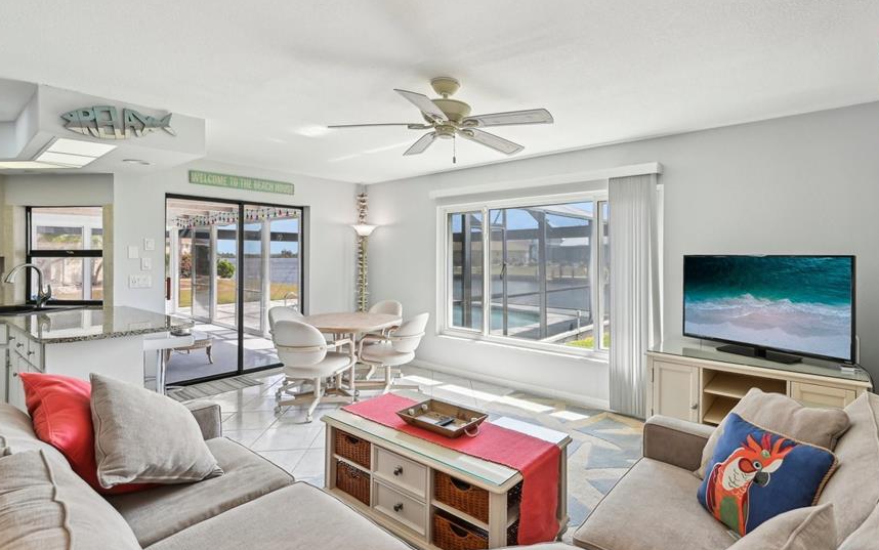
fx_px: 407
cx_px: 500
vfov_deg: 68.0
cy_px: 262
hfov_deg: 93.8
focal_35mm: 17
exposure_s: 1/320
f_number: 8
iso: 400
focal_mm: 14
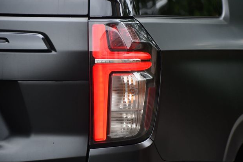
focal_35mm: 224
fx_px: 1512
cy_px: 80
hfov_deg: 9.2
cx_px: 122
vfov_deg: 6.1
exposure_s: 1/500
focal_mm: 145
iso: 500
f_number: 4.8
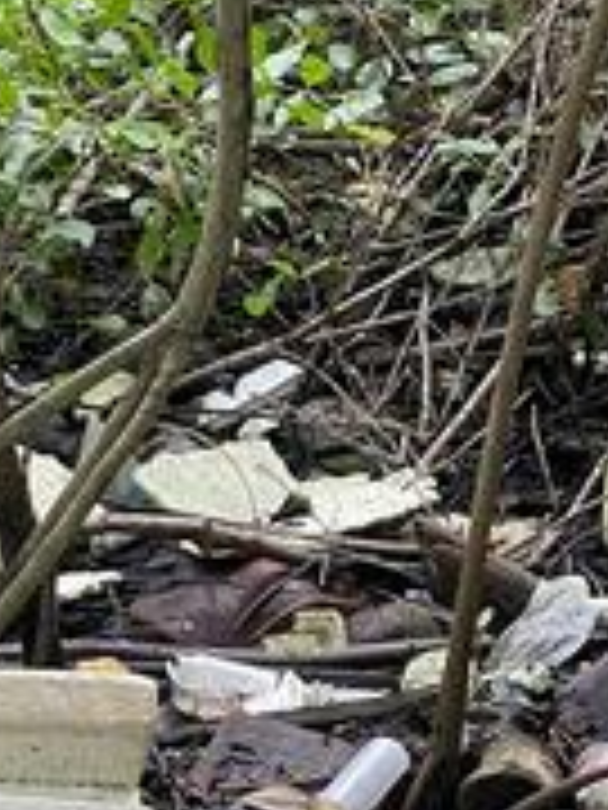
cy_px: 810
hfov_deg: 13.5
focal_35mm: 101
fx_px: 2365
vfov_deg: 18.9
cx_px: -403
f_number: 1.8
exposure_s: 1/67
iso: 125
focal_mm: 4.25
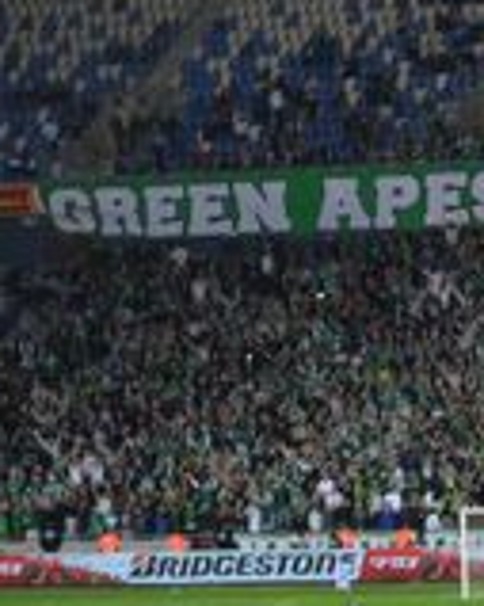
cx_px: 903
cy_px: -105
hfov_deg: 5.5
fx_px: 4977
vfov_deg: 6.9
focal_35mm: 278
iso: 400
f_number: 5.6
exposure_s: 1/60
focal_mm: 55
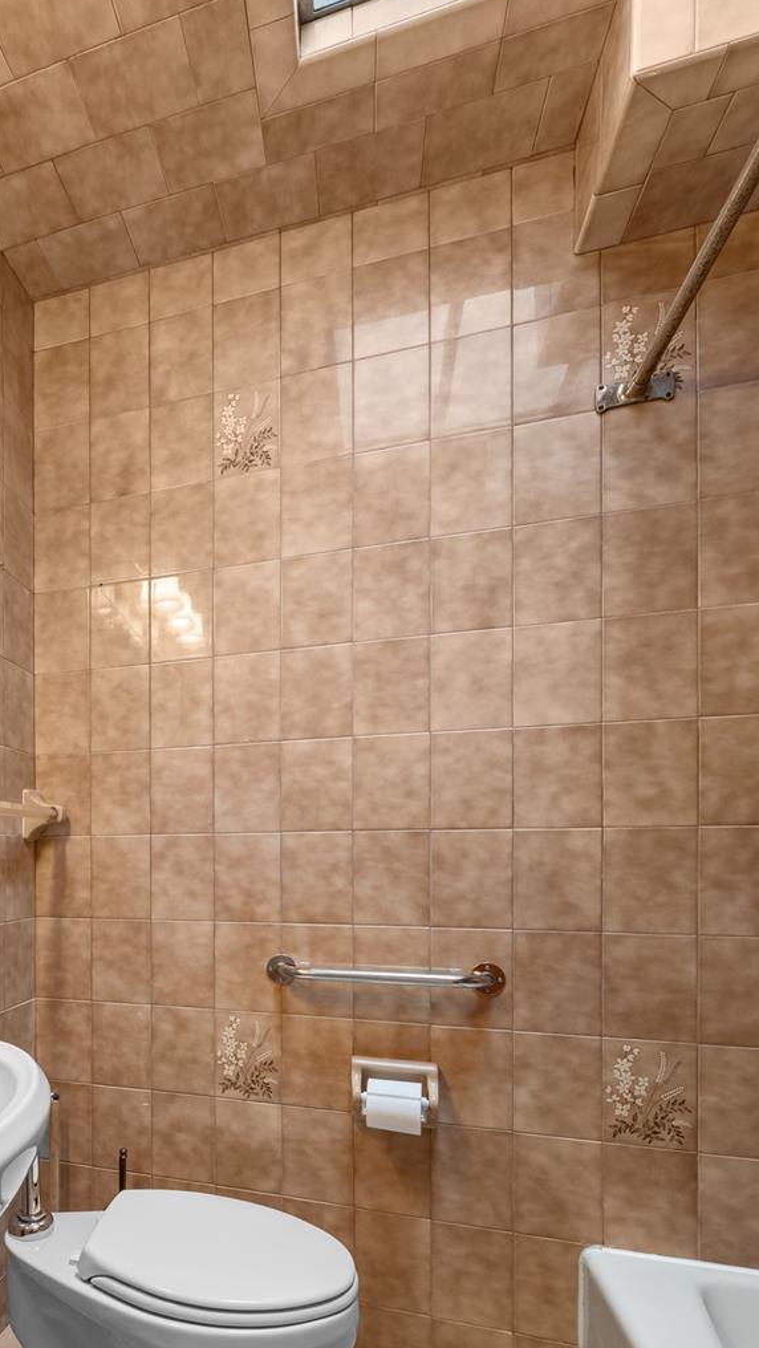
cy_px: 872
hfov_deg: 53.4
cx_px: 123
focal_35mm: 19
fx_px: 679
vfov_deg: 87.1
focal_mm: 12
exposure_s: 3.2
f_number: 9
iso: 100
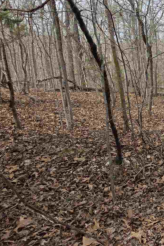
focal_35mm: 40
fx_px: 273
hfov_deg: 27.4
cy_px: 100
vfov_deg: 48.2
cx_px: 218
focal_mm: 2.2
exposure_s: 1/765
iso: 40
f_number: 1.9
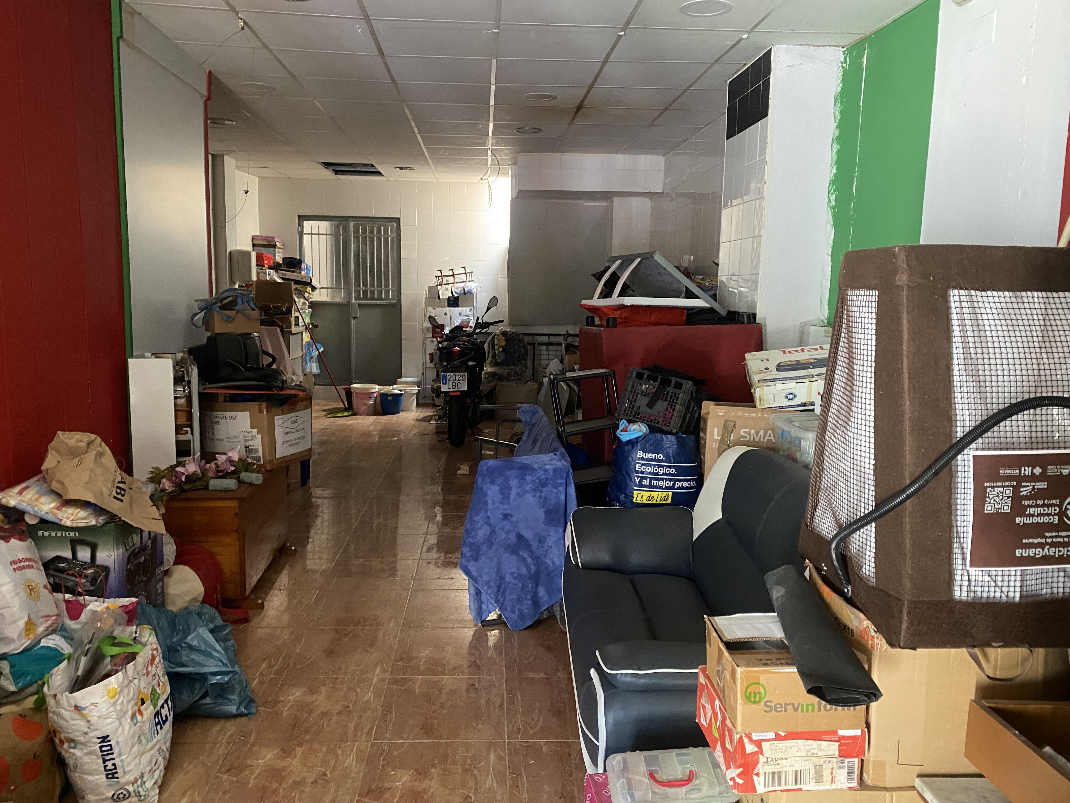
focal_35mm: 26
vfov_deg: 53.1
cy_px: 402
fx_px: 804
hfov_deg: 67.3
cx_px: 535
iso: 640
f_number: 1.8
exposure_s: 1/32
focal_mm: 4.25
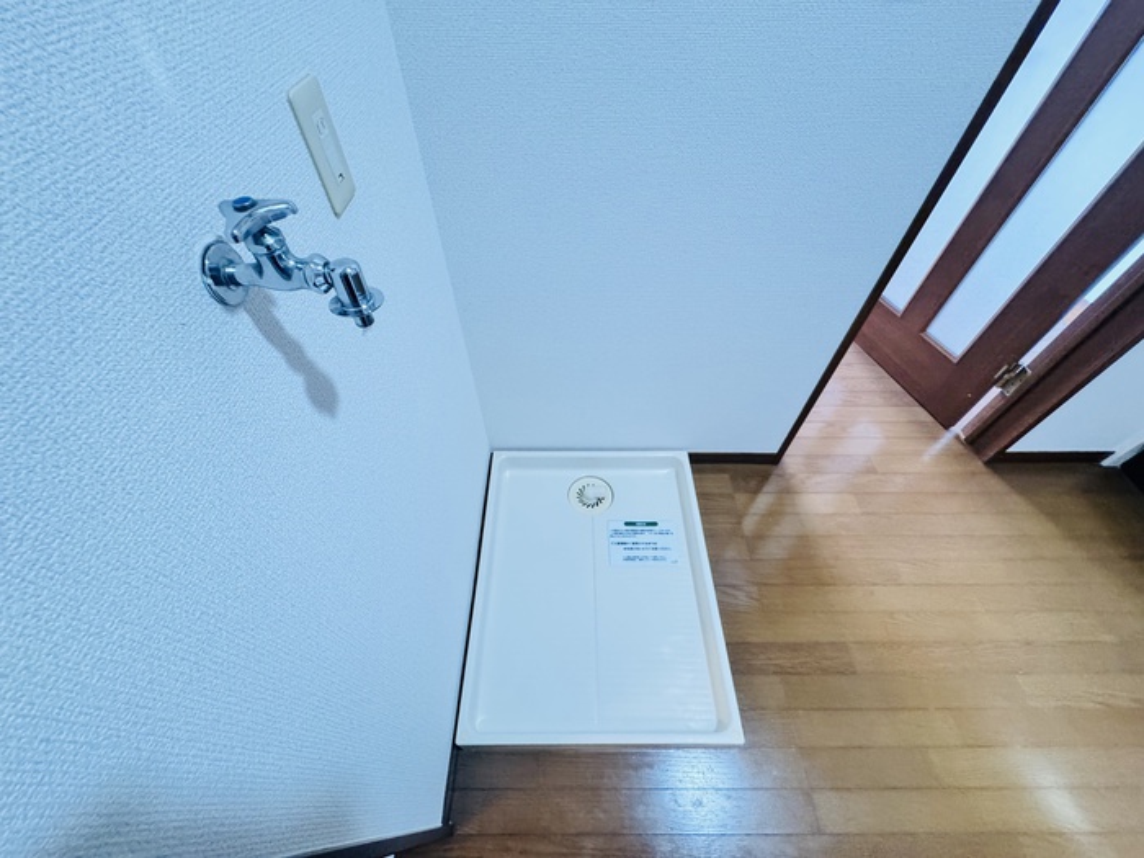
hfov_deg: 102.1
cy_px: 429
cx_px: 572
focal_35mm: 14
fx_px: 463
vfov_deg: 85.7
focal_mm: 2.22
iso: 400
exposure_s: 1/60
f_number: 2.2
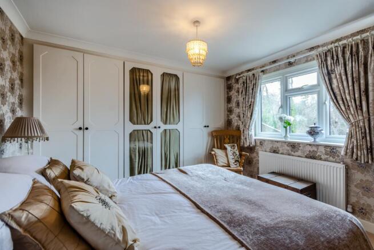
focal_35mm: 15
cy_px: 125
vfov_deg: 77.4
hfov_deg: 100.4
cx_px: 187
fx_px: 156
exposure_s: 1/4
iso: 100
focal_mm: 10
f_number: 8
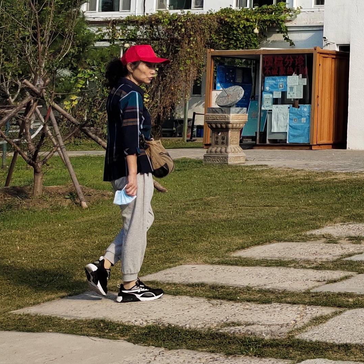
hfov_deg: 13.2
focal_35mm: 119
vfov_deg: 14.5
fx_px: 1416
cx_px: 657
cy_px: 42
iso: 50
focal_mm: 4.74
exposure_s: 1/748
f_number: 1.79
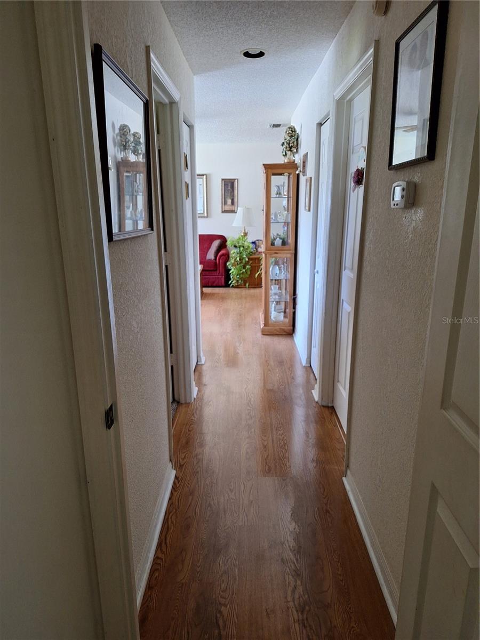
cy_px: 320
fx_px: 425
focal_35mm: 23
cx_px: 240
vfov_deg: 73.9
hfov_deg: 58.9
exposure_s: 1/30
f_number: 1.8
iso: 200
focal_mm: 5.54
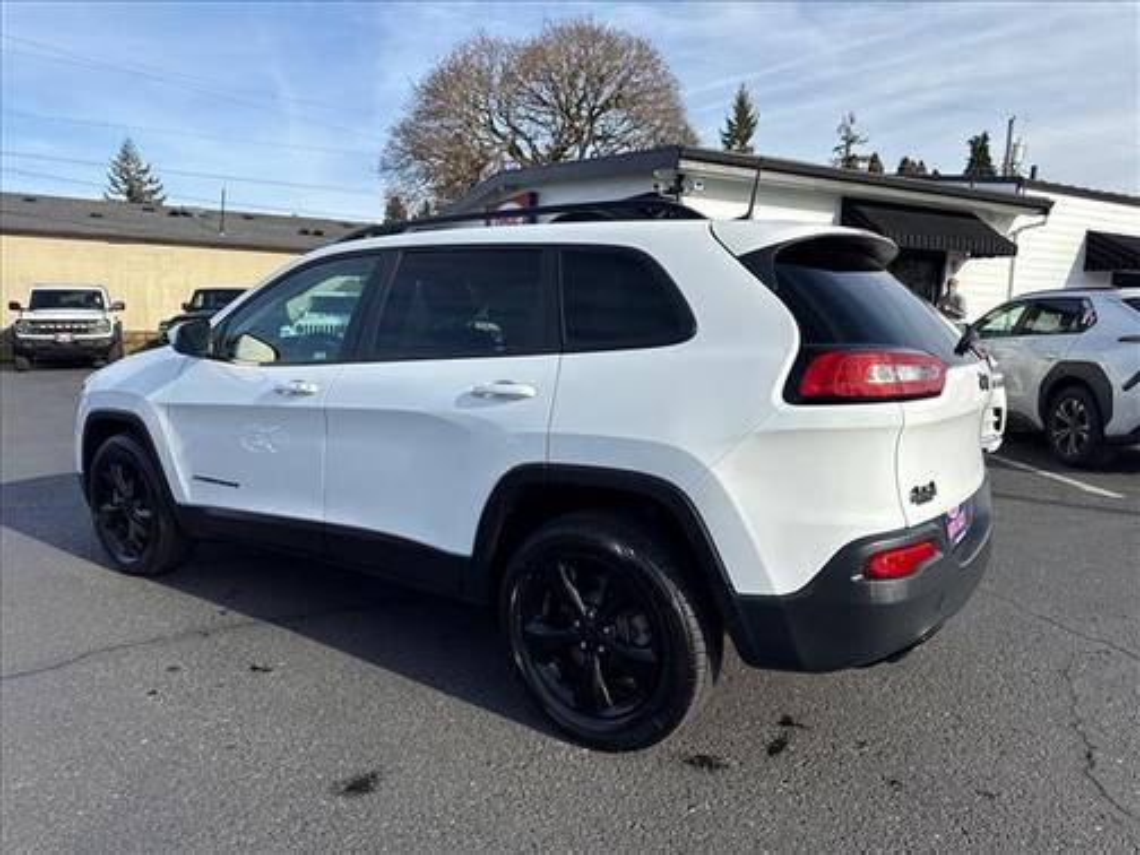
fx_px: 790
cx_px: 570
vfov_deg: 56.8
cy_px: 428
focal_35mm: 24
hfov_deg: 71.6
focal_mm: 6.76
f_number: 1.78
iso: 80
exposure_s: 1/3953
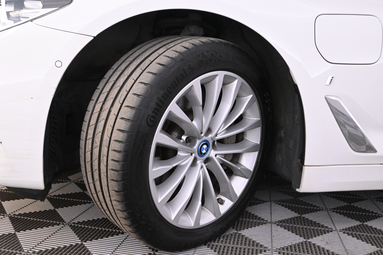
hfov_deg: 56.1
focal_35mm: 34
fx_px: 359
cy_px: 128
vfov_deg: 39.1
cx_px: 192
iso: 2500
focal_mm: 22.5
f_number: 4.5
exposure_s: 1/60
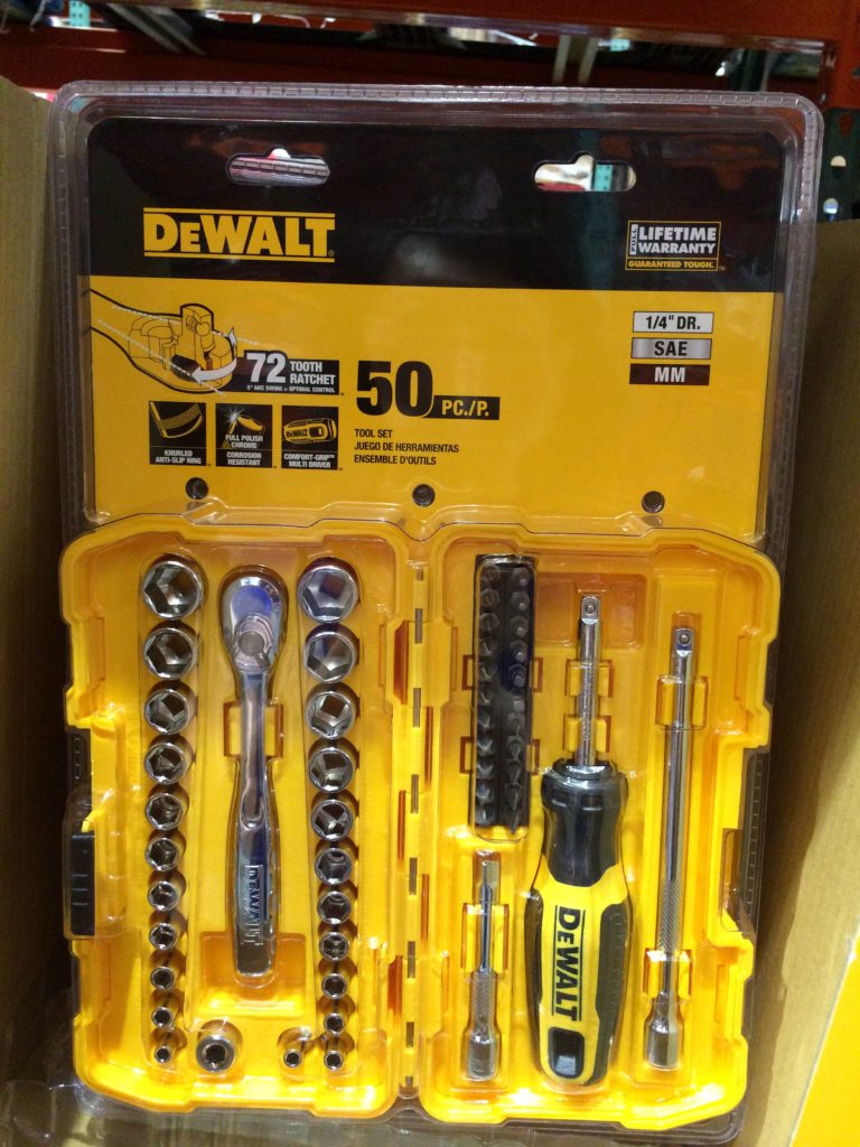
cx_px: 430
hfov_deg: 48.2
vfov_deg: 61.7
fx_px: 961
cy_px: 574
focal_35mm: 29
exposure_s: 1/30
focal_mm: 4.15
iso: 320
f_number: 2.2
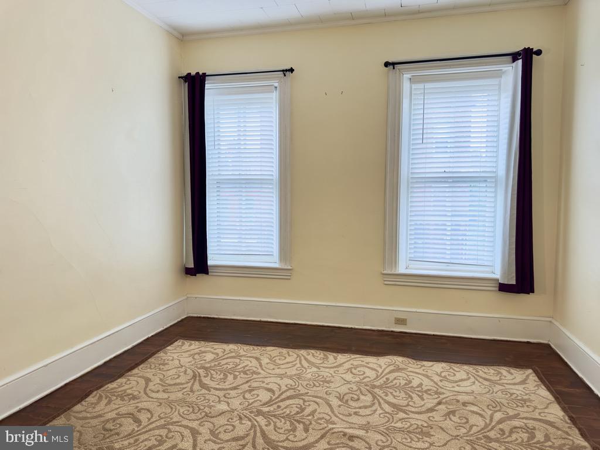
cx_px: 300
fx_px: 416
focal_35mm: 24
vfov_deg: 56.8
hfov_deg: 71.6
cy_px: 225
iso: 80
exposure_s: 1/187
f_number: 1.78
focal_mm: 6.86
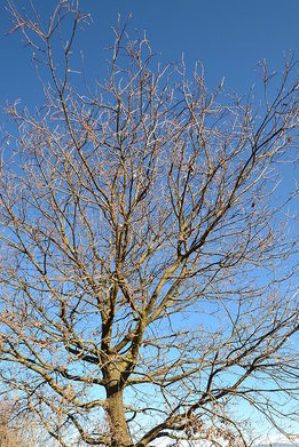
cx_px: 126
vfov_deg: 71.6
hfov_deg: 54.9
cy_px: 328
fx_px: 286
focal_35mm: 23
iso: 400
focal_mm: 10
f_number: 10
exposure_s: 1/320
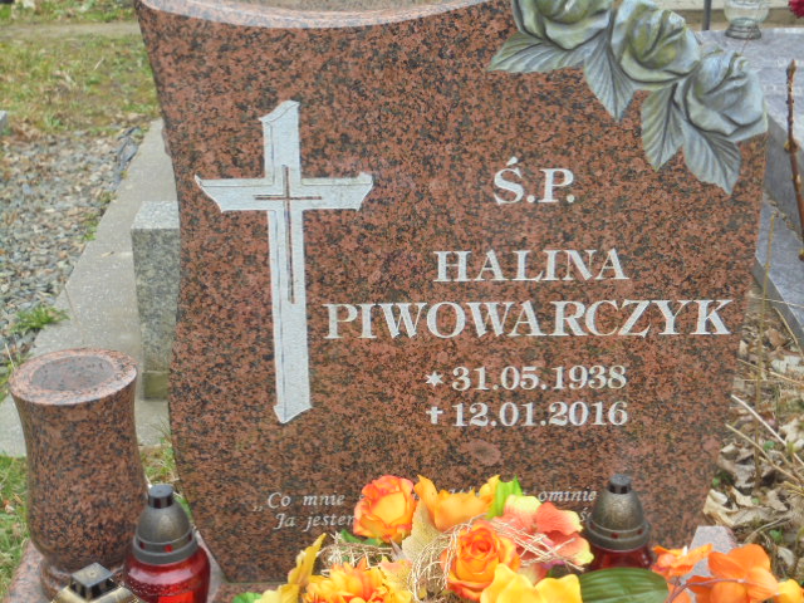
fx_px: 1486
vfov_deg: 22.9
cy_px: 302
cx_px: 402
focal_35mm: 64
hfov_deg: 30.3
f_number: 5.6
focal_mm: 11.5
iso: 100
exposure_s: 1/30
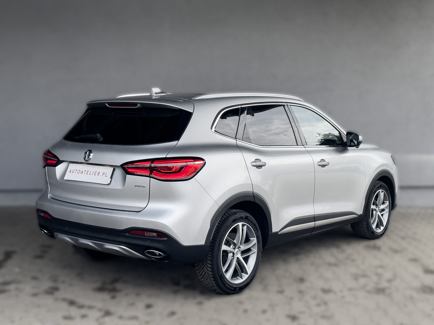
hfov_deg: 39.7
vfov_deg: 30.3
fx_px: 602
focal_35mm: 48
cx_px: 217
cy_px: 162
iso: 64
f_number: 1.8
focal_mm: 6.86
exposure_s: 1/1050
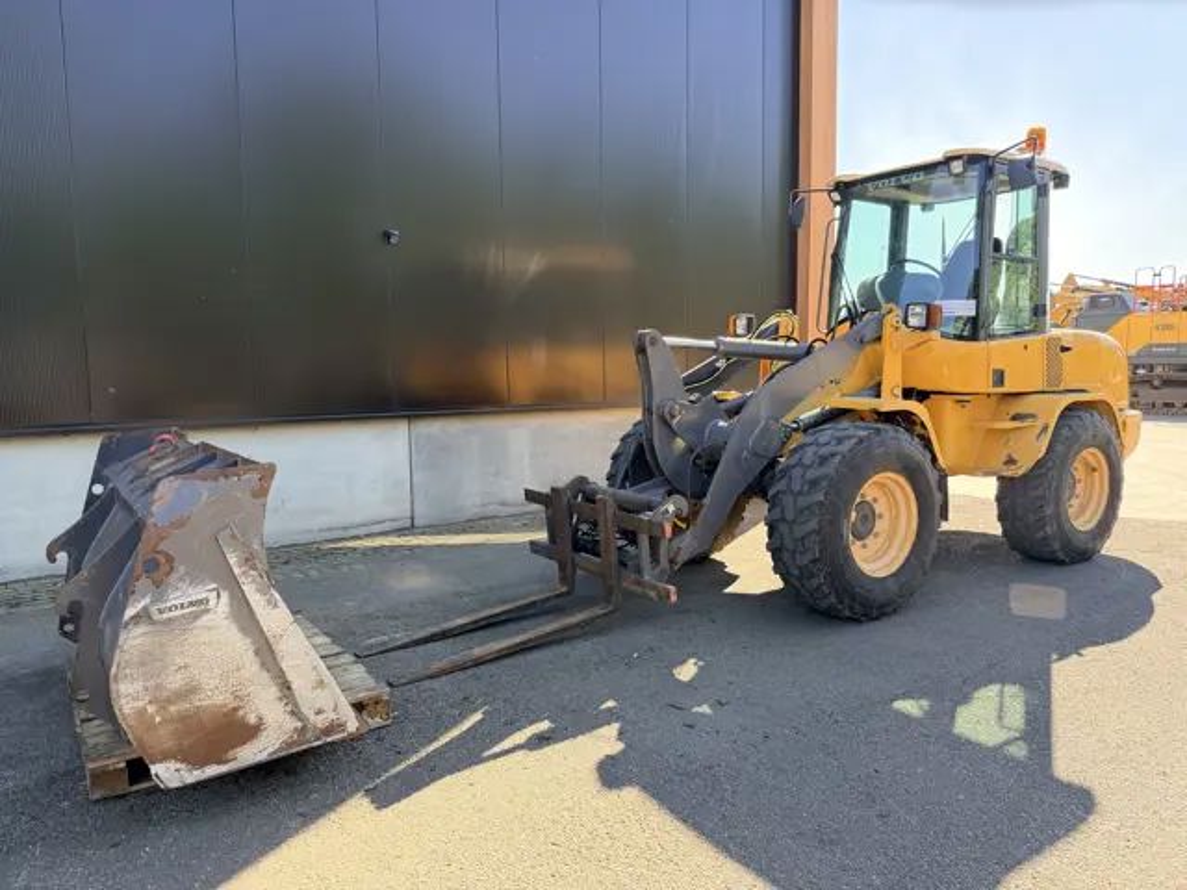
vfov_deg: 56.8
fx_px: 823
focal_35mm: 24
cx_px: 594
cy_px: 445
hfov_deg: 71.6
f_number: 1.78
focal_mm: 6.76
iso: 100
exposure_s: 1/715
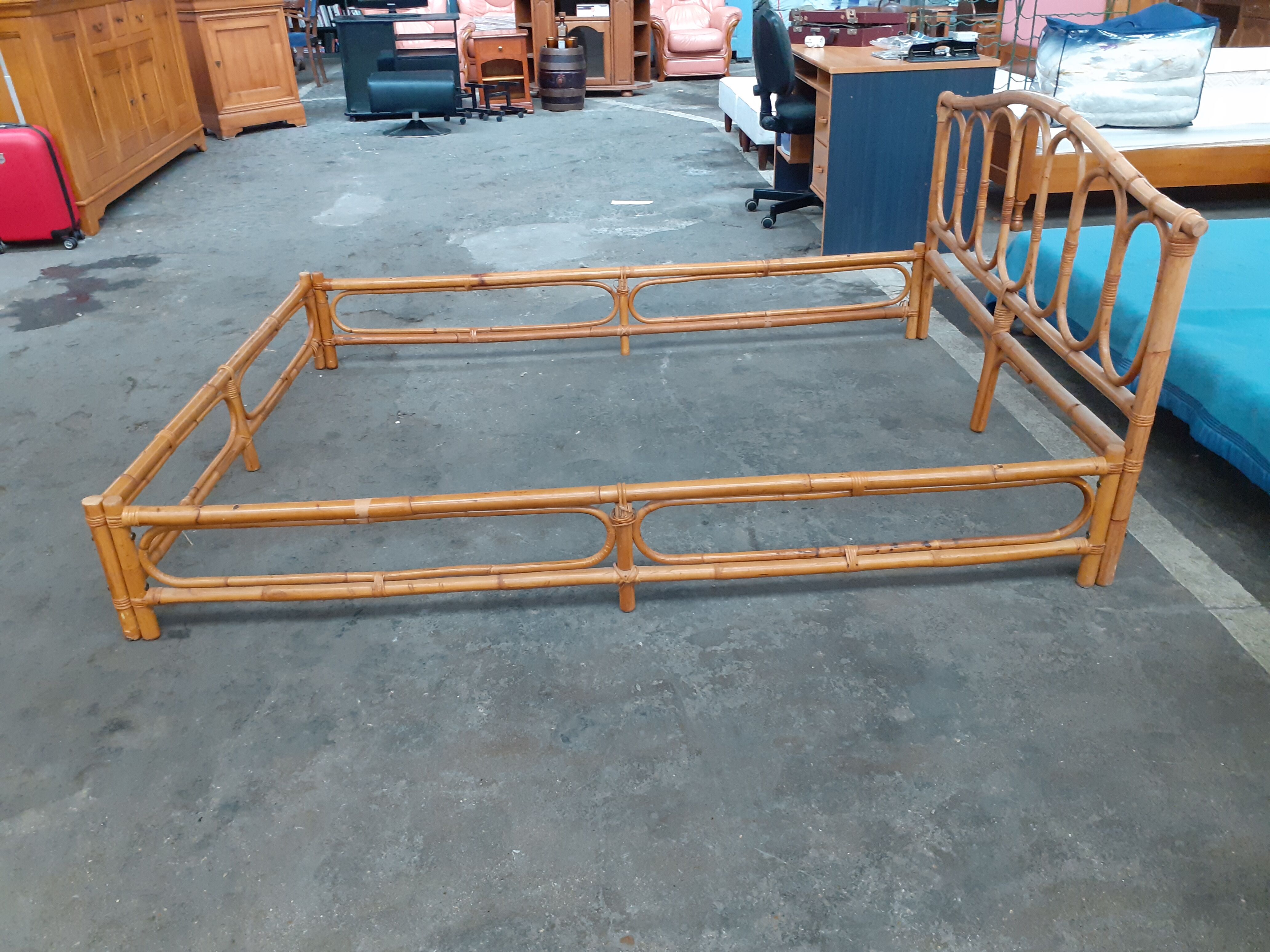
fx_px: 991
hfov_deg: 65.3
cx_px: 635
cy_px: 476
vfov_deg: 51.4
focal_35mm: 27
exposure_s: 1/50
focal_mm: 3.6
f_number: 1.9
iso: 200
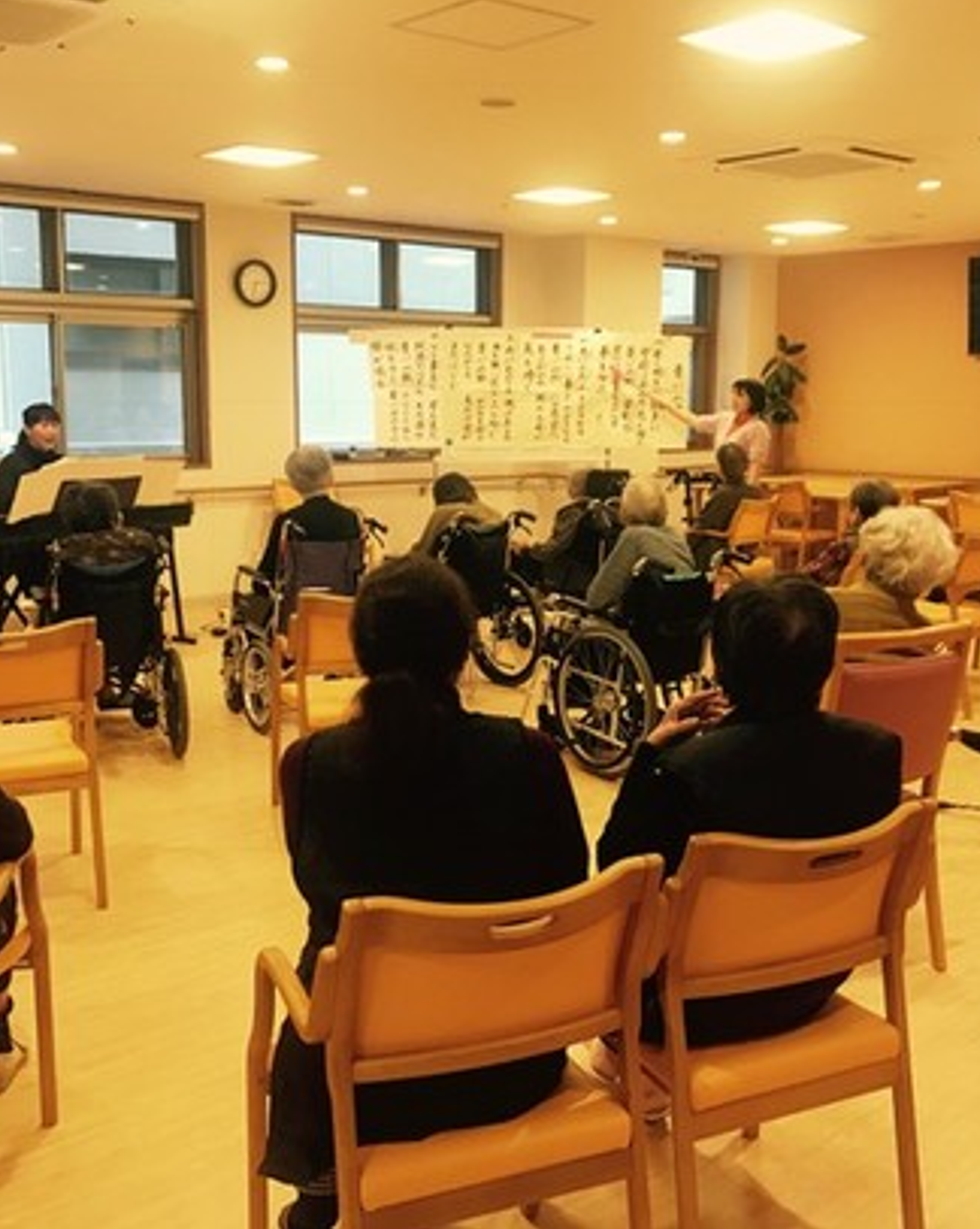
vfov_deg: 49.1
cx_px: 537
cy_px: 608
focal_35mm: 37
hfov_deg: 40.0
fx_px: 1343
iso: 32
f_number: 1.8
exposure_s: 1/30
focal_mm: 3.99
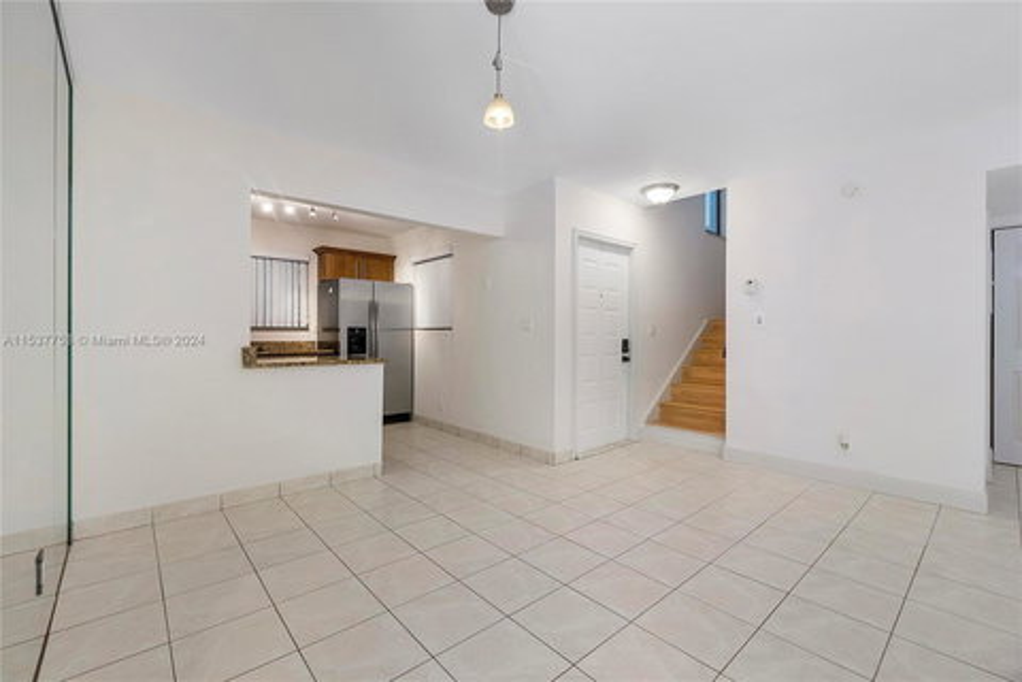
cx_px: 511
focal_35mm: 15
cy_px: 341
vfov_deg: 77.3
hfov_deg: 100.4
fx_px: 426
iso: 250
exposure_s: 1/100
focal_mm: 10
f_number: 7.1
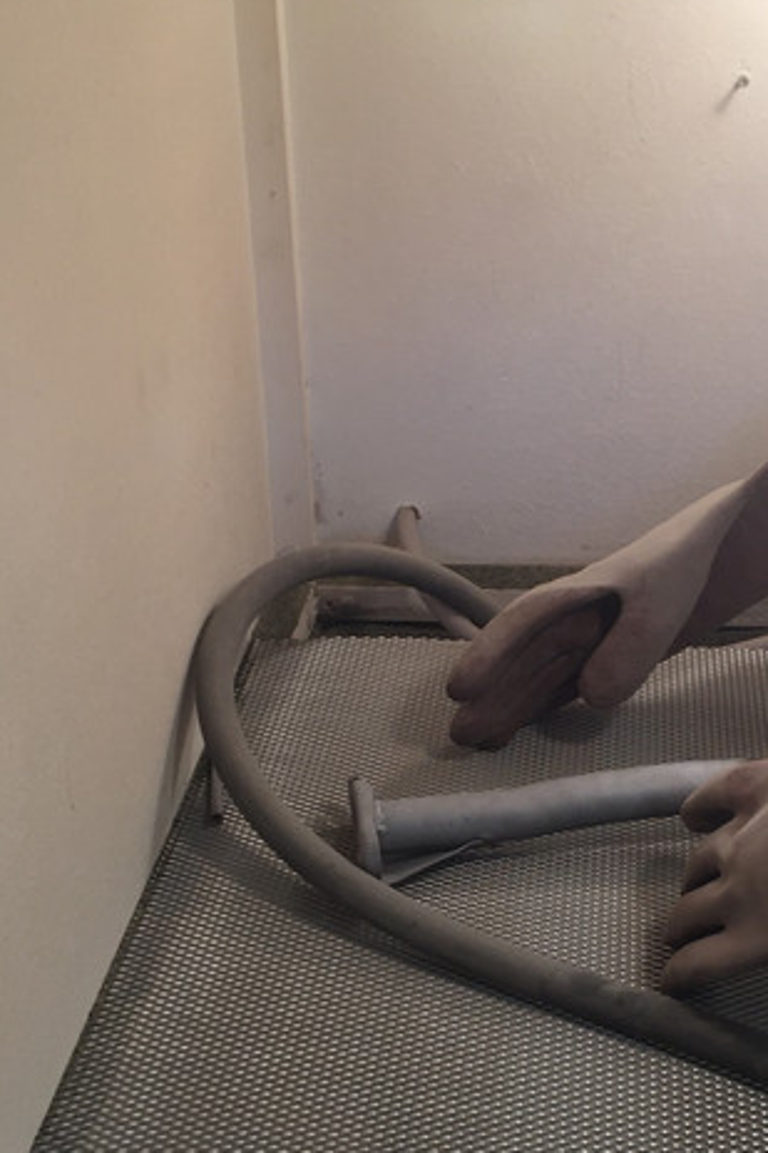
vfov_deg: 37.9
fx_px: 1665
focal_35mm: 52
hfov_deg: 25.6
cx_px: 582
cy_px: 738
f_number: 2.2
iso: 50
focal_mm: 4.15
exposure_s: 1/100
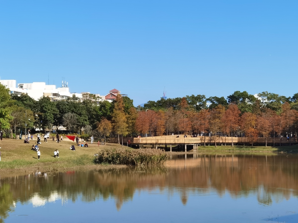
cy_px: 112
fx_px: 620
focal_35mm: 72
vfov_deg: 20.4
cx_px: 149
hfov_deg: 27.0
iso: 50
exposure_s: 1/4464
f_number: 1.9
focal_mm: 6.71
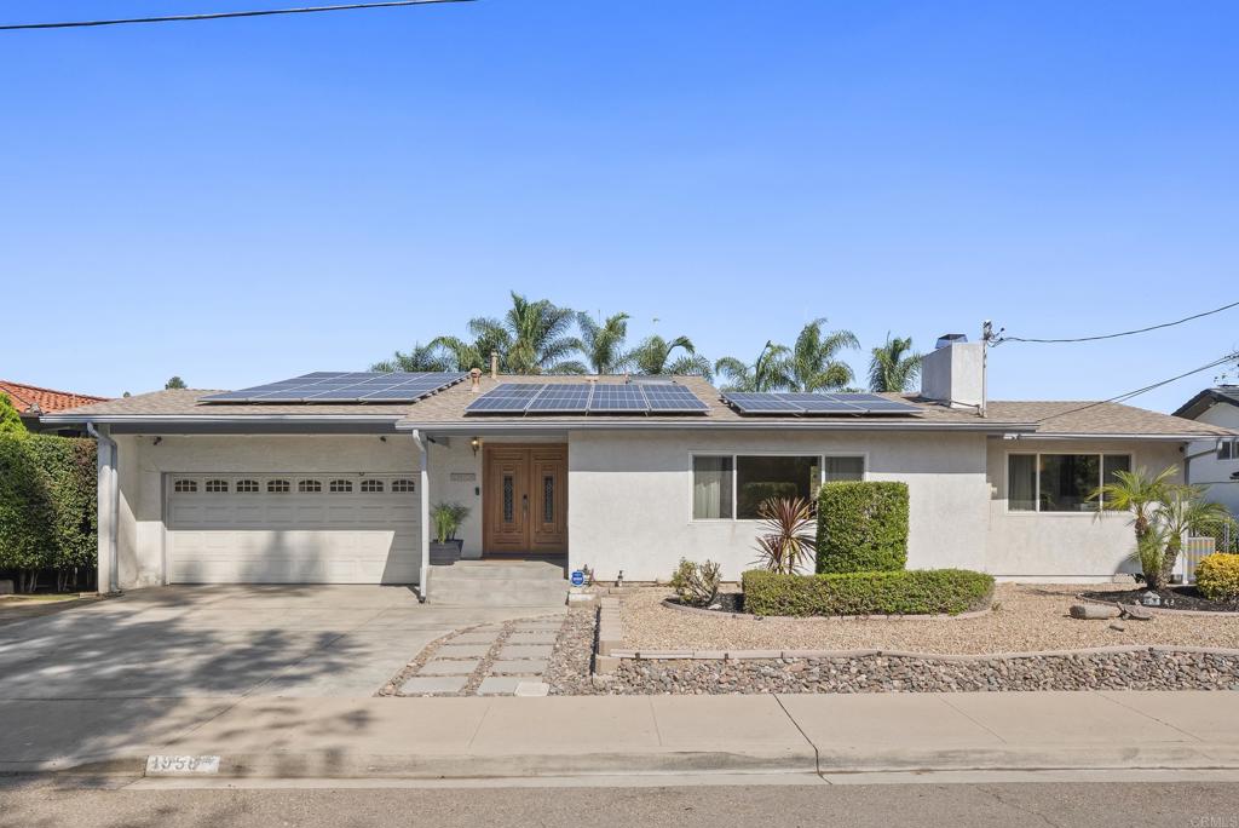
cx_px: 620
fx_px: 792
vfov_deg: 55.2
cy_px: 414
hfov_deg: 76.1
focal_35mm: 23
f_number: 8
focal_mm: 23
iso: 500
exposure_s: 1/640
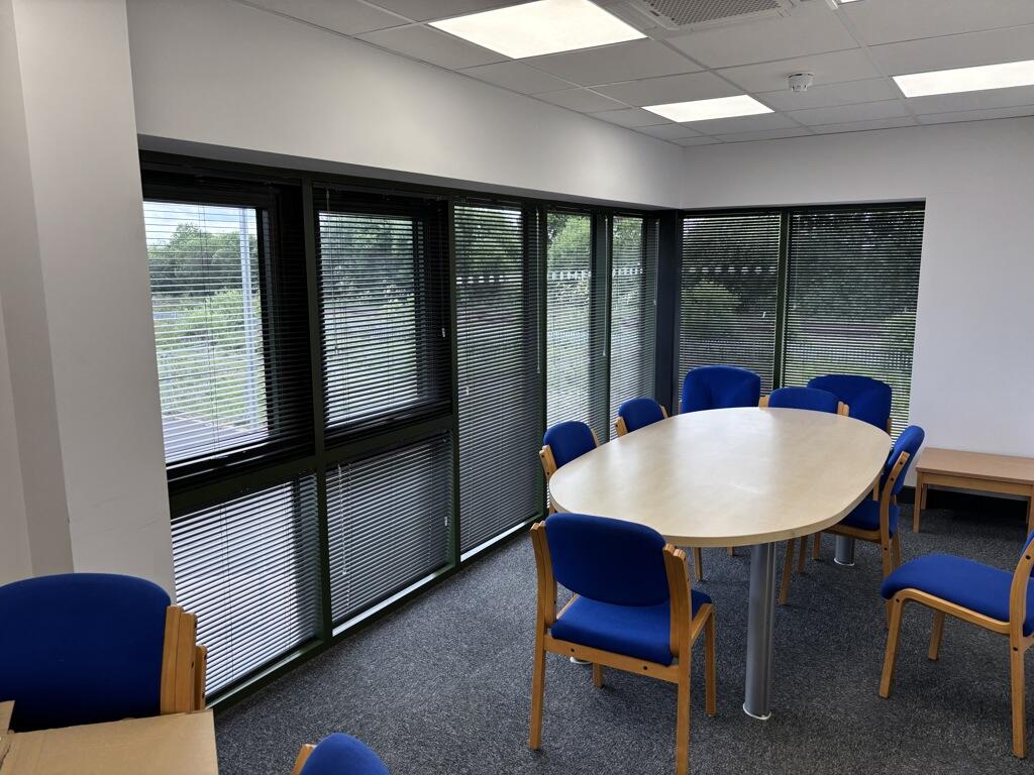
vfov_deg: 53.1
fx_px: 777
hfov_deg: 67.3
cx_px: 517
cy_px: 388
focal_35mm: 26
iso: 32
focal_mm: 5.96
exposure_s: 1/132
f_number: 1.6
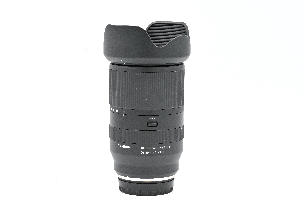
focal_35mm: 105
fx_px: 889
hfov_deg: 19.5
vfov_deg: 13.0
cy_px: 102
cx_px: 152
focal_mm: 105
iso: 640
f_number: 25
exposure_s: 1/80
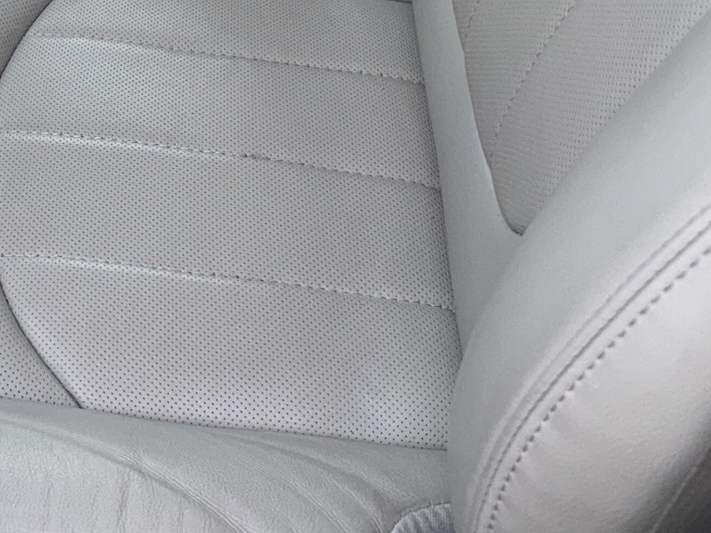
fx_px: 1520
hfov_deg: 25.5
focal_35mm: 74
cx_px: 73
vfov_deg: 17.9
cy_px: -257
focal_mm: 6.76
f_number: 1.78
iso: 50
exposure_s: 1/557
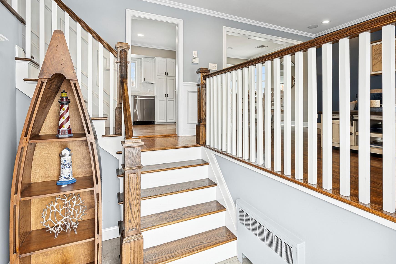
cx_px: 222
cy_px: 115
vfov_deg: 61.7
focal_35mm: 20
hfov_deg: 83.6
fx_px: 220
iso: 250
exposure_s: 1/20
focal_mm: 17
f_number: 9
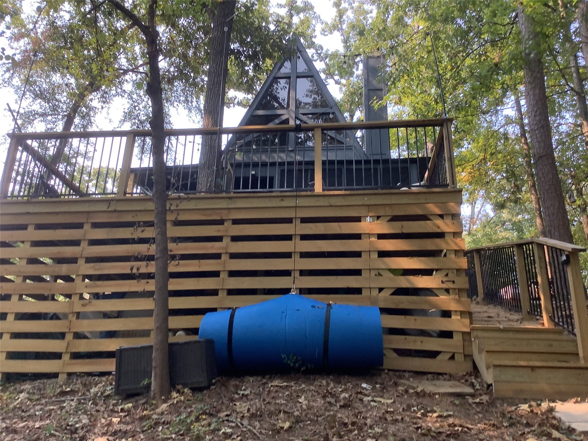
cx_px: 294
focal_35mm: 31
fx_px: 527
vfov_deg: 45.4
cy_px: 220
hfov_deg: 58.4
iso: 32
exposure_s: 1/120
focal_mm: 3.3
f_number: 2.4
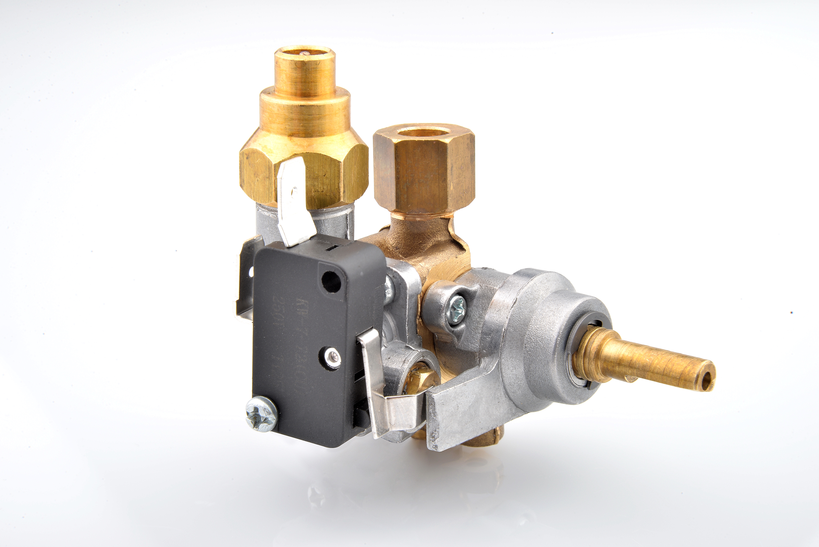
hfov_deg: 23.9
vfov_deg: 16.1
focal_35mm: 85
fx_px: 1934
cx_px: 410
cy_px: 274
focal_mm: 85
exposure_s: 1/125
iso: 100
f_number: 32
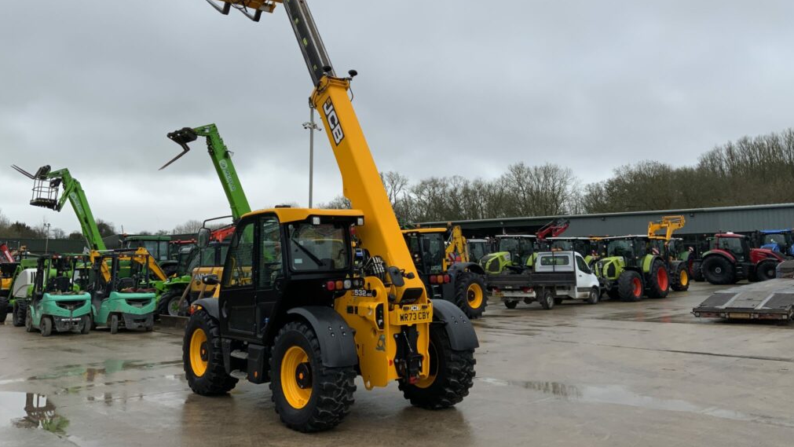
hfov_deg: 61.0
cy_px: 159
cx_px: 395
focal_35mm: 32
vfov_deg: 36.4
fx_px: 674
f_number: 1.8
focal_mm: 3
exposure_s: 1/728
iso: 16
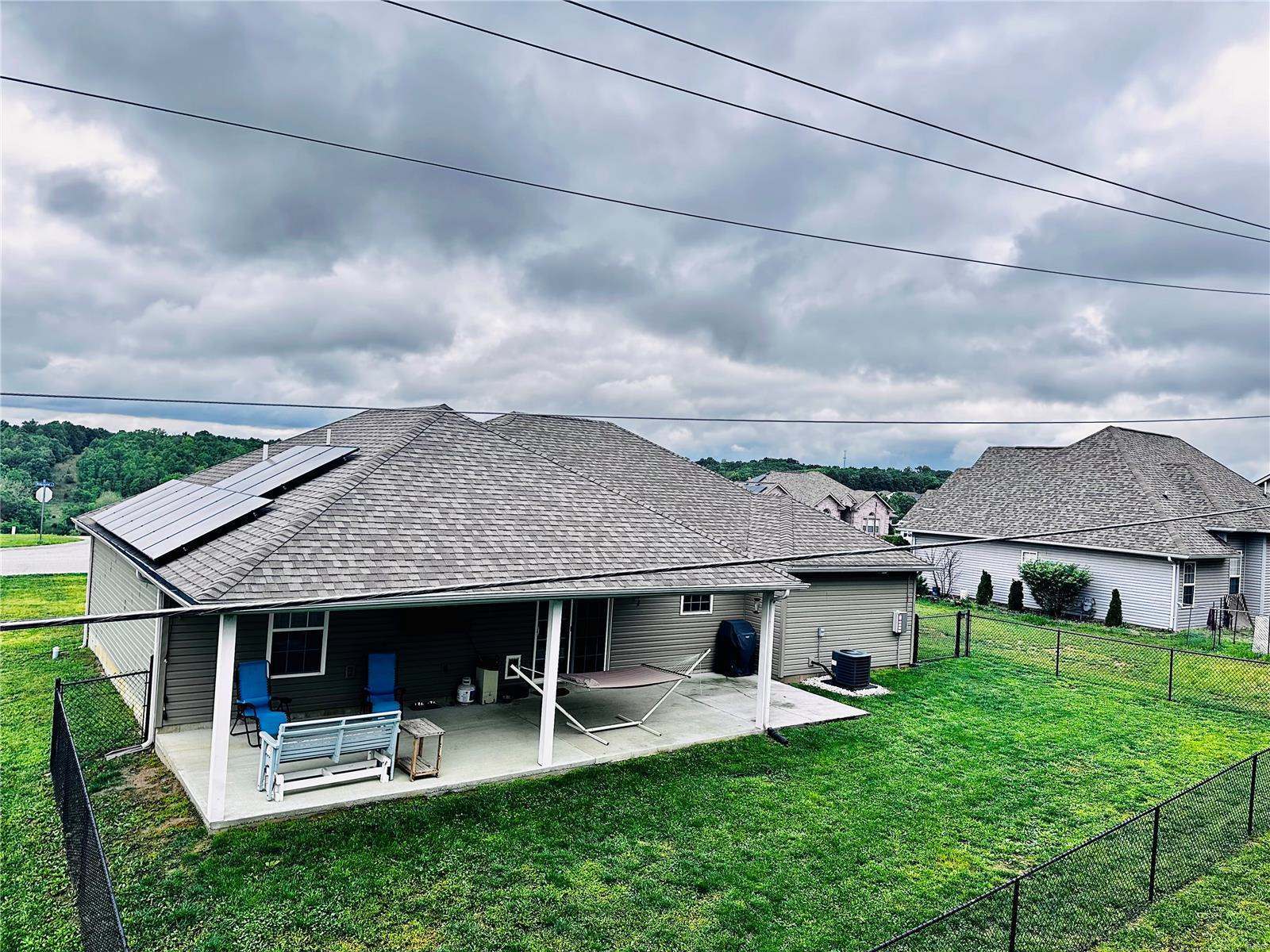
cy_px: 476
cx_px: 635
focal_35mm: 24
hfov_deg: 71.6
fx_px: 881
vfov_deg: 56.8
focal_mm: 6.86
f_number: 1.78
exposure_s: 1/709
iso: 80
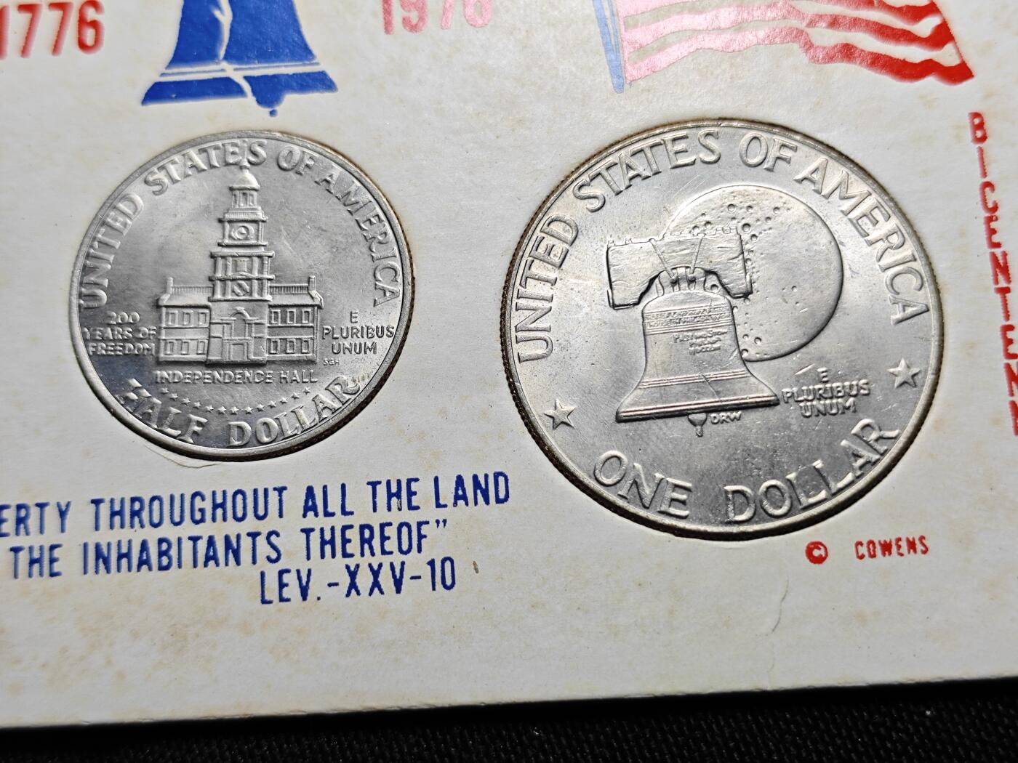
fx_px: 1441
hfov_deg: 38.9
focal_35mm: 49
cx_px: 509
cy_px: 382
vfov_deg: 29.7
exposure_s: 1/100
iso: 100
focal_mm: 5.84
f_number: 1.6
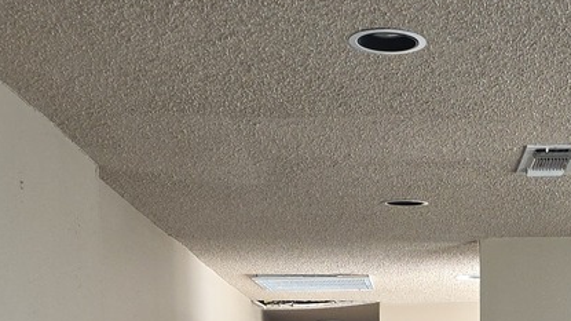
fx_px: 1317
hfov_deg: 24.1
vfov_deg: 12.4
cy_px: 627
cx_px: 451
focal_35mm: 87
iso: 125
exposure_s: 1/24
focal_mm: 6.3
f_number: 1.7
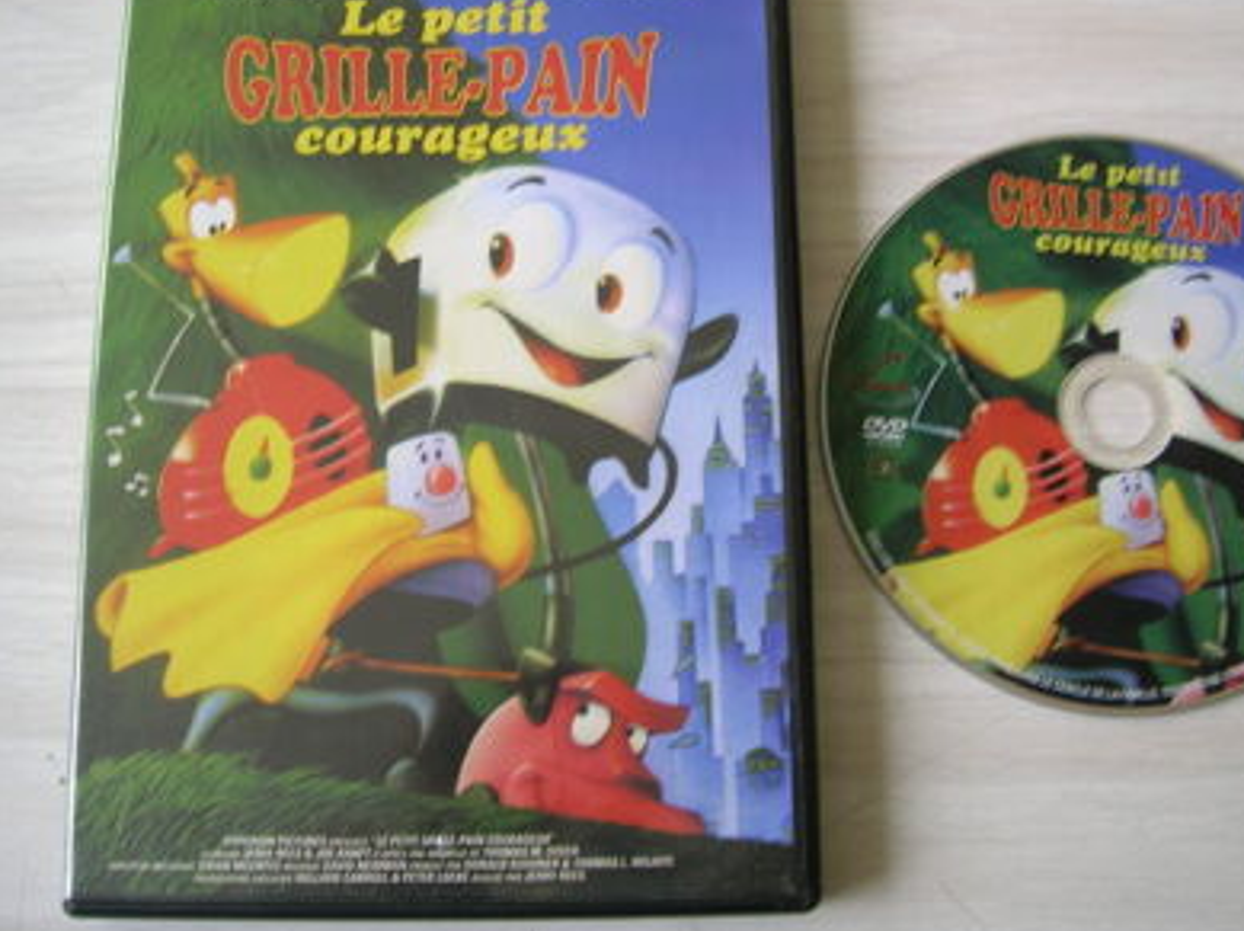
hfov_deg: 44.7
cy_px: 402
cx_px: 704
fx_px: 1508
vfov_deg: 34.2
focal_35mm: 42
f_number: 2.9
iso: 50
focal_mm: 5.7
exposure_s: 1/10.4
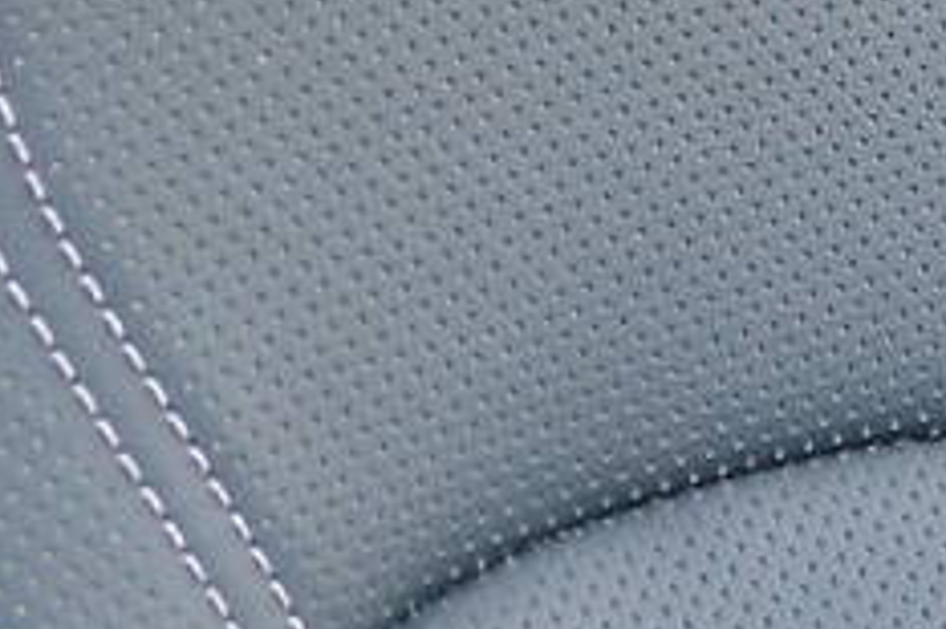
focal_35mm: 206
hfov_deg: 10.0
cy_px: -120
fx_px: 5409
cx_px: 641
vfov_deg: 6.6
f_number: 5.3
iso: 1800
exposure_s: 1/60
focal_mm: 40
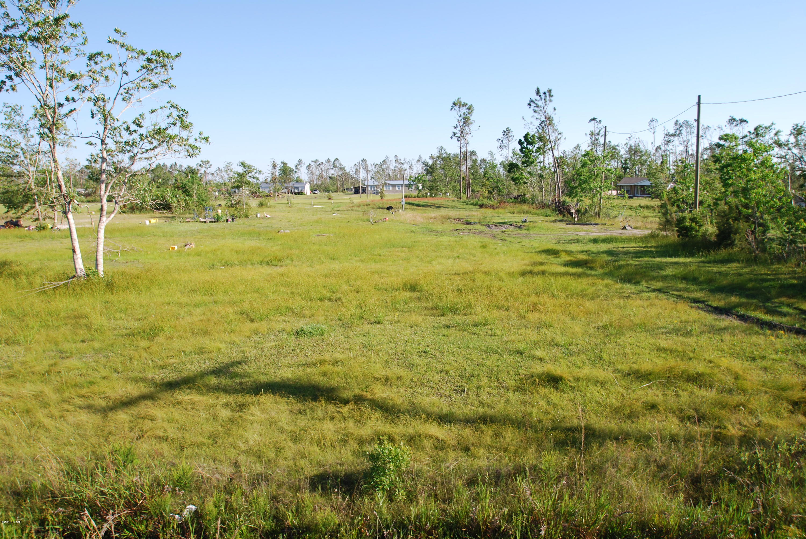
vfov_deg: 53.3
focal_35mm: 24
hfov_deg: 73.7
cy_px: 270
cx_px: 403
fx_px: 538
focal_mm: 16
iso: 100
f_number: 7.1
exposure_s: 1/200
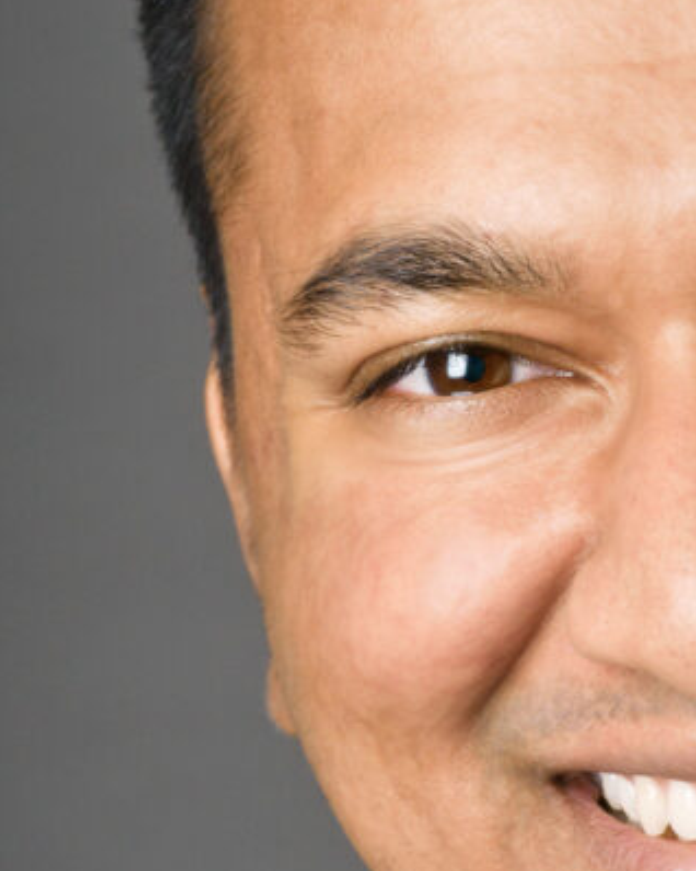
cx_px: 784
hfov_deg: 4.4
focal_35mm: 347
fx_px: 8951
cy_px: 628
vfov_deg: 5.6
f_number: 10
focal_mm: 85
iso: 400
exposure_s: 1/125
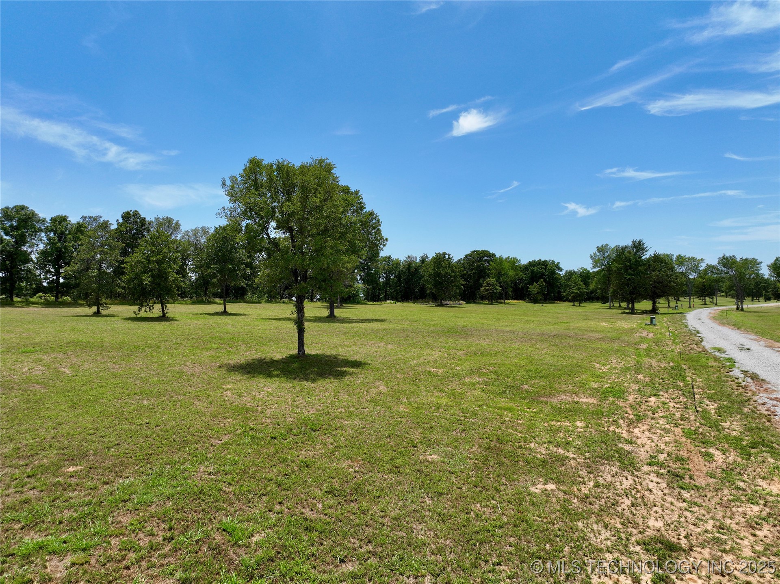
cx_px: 390
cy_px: 292
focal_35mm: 24
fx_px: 541
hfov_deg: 71.6
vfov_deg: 56.8
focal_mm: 12.29
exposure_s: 1/2000
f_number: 2.8
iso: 100
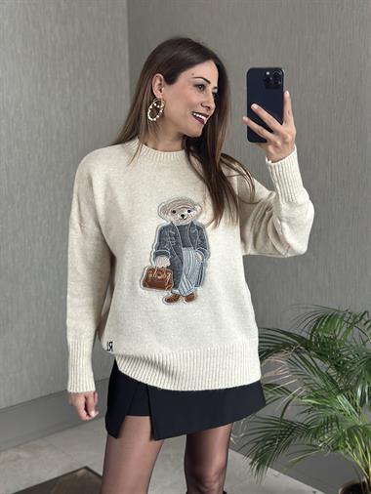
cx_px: 186
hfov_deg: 30.3
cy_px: 247
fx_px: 685
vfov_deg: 39.6
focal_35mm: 48
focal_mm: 6.86
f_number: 1.78
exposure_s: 1/41
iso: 400
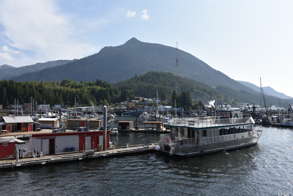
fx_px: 228
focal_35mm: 28
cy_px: 98
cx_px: 146
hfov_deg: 65.5
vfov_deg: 46.4
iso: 100
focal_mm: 28
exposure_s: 1/320
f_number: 9
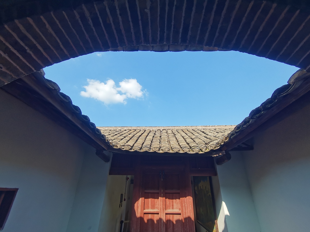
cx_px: 155
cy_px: 116
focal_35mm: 17
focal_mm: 2.26
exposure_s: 1/711
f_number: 2.2
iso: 50
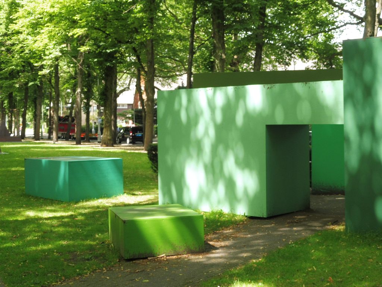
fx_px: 728
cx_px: 191
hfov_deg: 29.4
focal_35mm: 66
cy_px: 144
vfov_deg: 22.3
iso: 125
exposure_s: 1/60
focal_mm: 11.7
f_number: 4.9
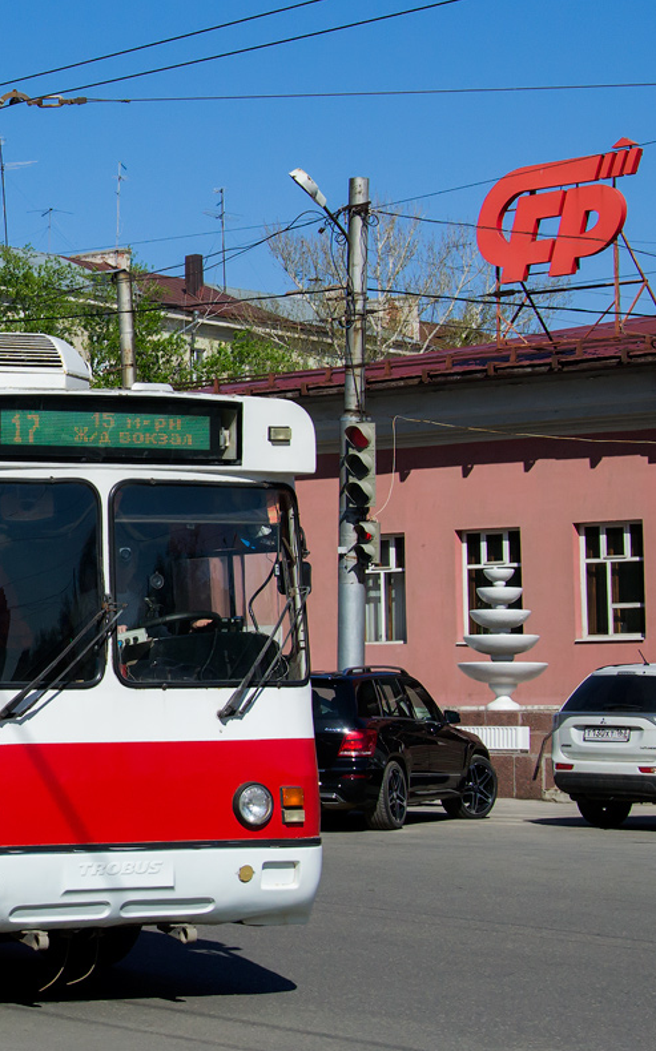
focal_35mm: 79
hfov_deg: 15.9
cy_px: 531
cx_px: -133
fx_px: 2262
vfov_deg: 26.2
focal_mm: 34
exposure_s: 1/1250
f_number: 8
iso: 400
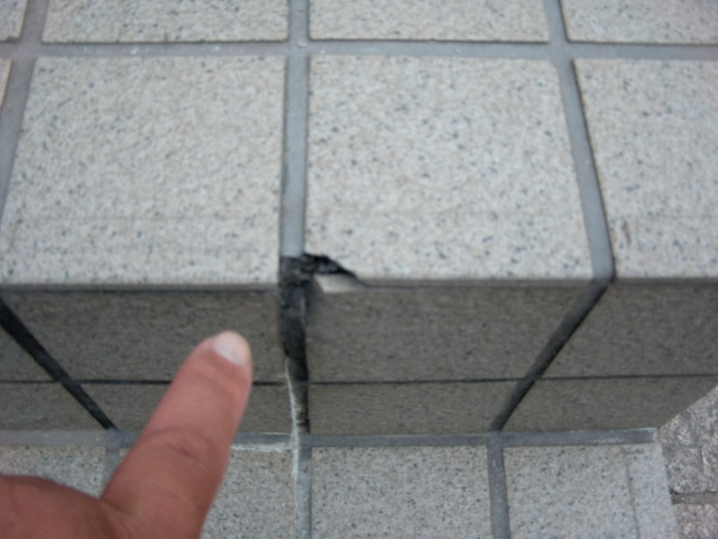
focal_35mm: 38
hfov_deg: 49.0
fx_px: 788
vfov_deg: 37.7
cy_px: 270
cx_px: 359
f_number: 3.9
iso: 64
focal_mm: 6.66
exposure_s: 1/200
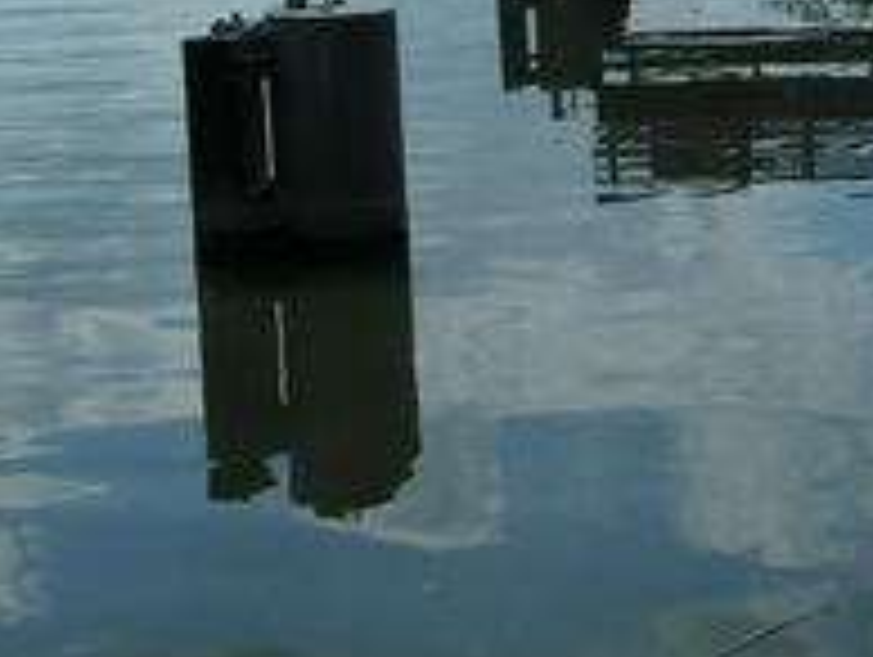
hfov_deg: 18.7
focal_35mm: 105
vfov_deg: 13.5
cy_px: -238
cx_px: 405
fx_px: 2651
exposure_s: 1/617
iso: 50
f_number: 4.9
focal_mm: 5.7
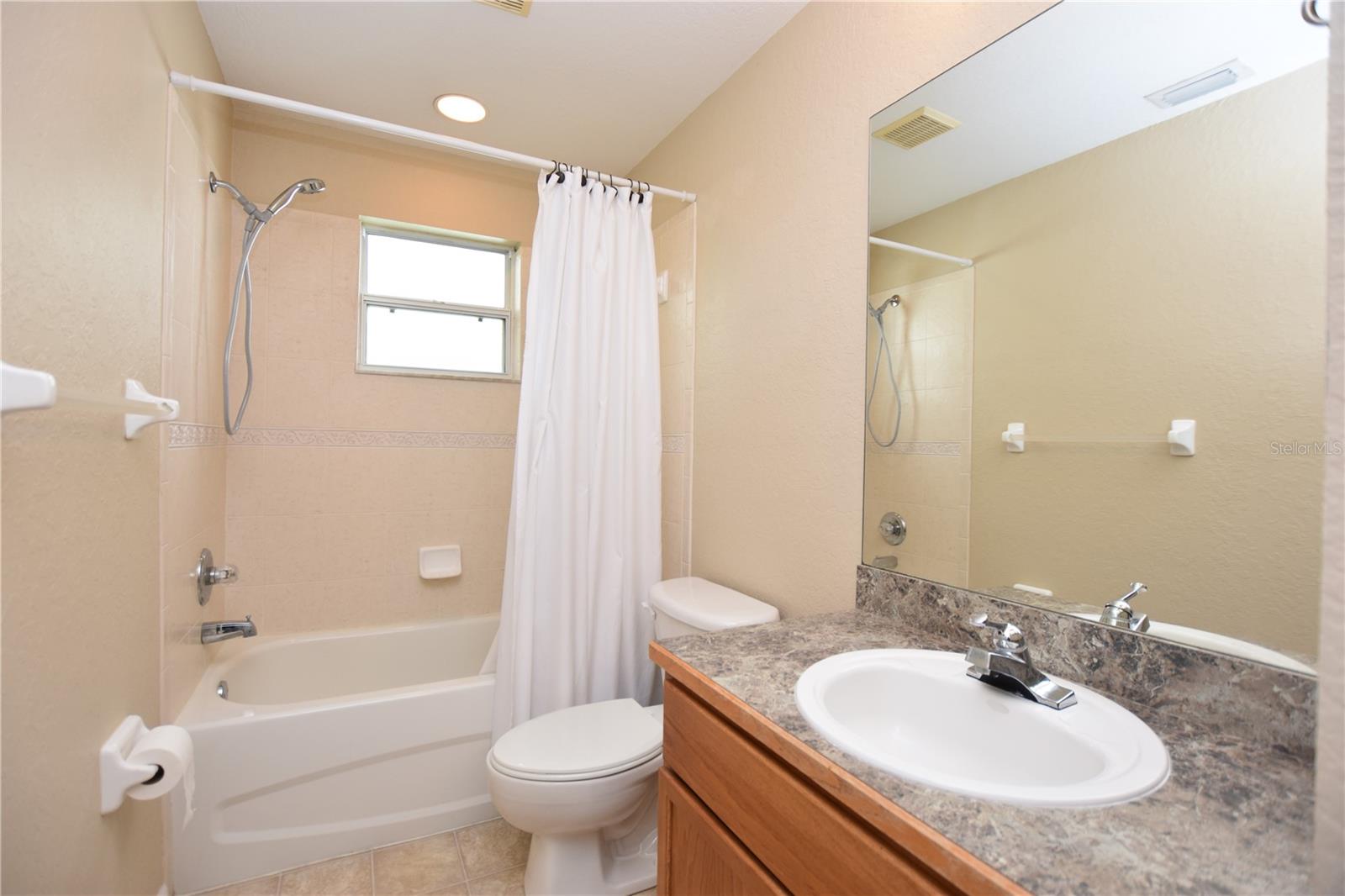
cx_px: 672
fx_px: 560
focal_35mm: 15
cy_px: 448
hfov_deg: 100.4
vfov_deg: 77.3
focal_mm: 10
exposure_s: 1/60
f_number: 4
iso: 250
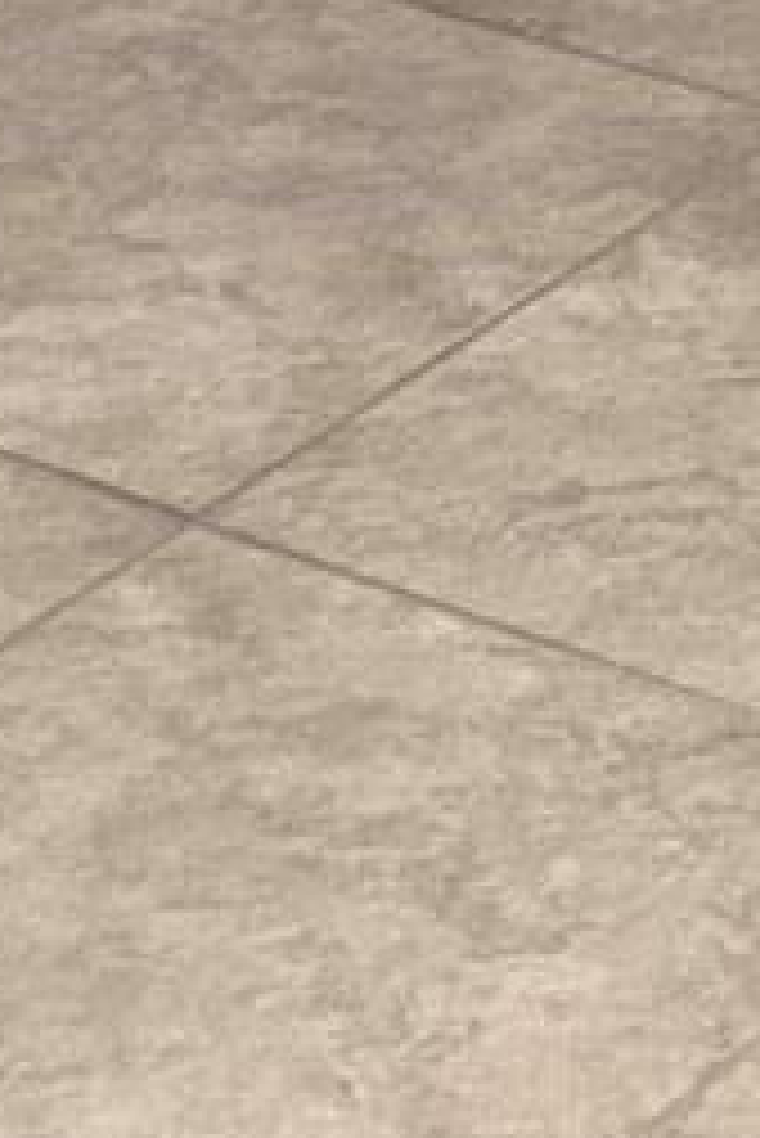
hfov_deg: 6.1
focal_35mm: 219
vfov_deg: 8.1
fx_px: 6925
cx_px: 1587
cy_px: -2177
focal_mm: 4.25
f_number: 1.8
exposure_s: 1/60
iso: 125
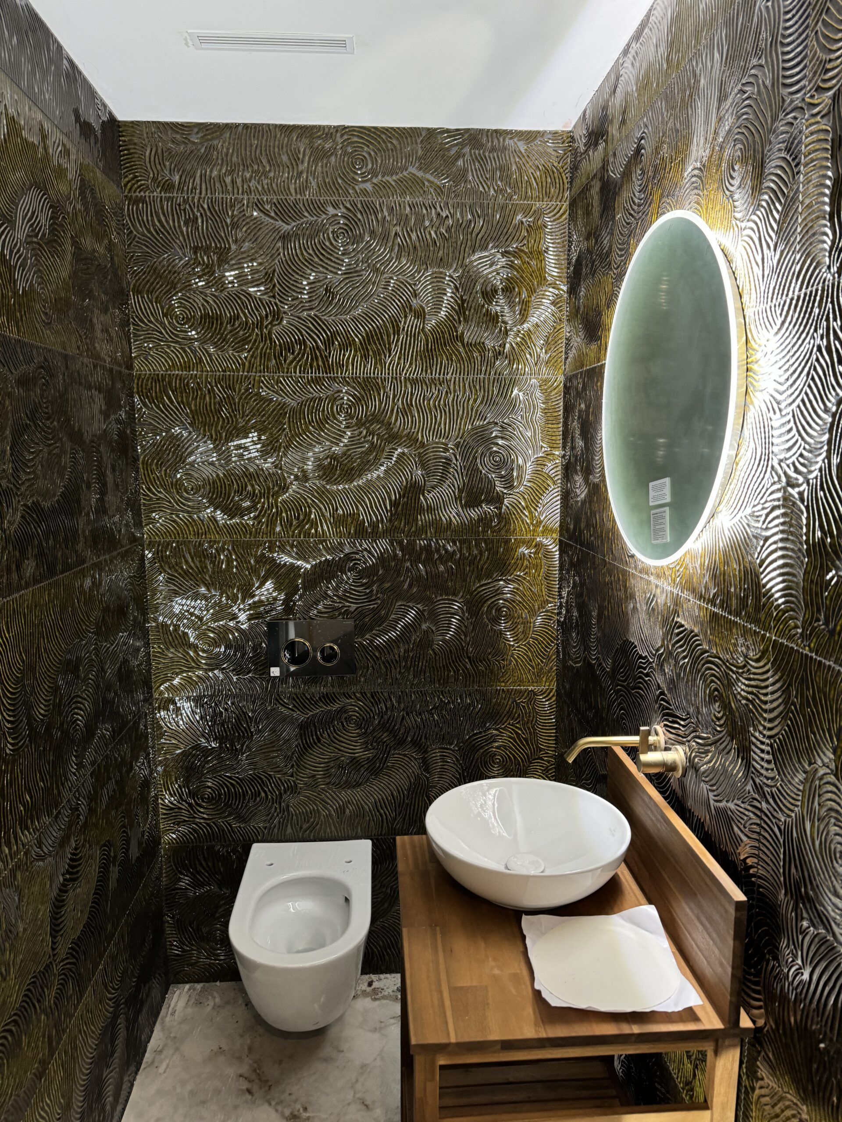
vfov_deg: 71.6
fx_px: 778
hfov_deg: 56.8
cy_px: 561
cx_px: 421
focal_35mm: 24
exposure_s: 1/50
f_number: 1.78
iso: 320
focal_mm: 6.76
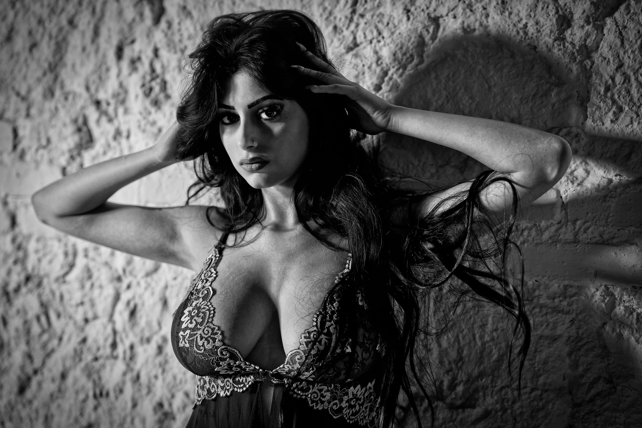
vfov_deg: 16.1
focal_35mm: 85
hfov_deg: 23.9
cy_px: 214
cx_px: 321
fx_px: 1516
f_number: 2.2
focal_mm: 85
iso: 400
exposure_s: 1/250
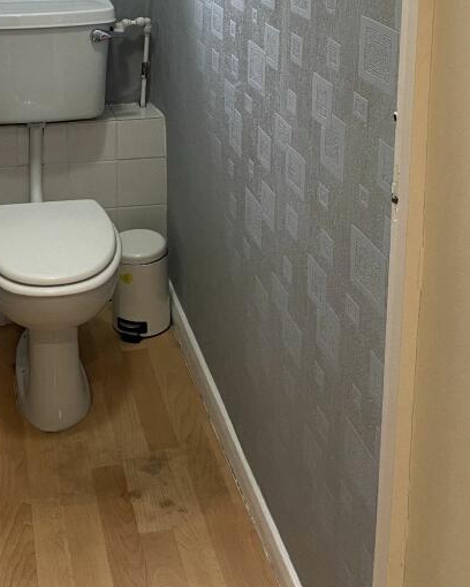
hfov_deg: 29.2
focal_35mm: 51
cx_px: 114
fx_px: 887
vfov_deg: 33.5
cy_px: -1
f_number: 1.6
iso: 100
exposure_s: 1/50
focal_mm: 4.2
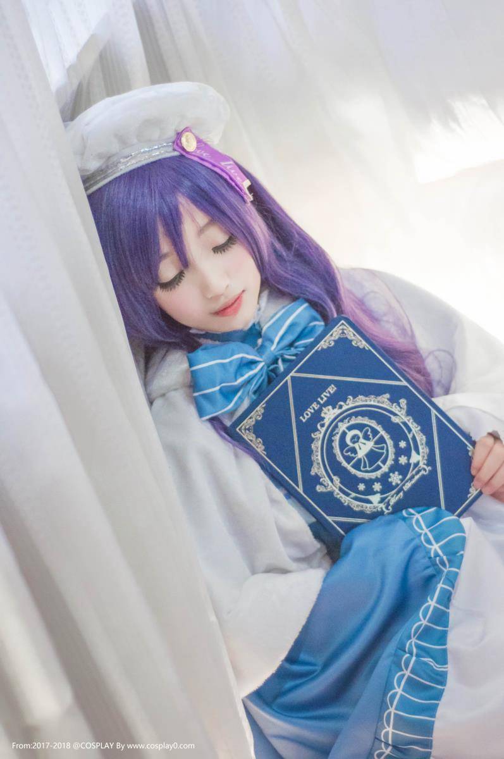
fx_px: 1579
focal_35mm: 75
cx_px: 252
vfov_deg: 27.0
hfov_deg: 18.1
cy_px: 380
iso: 2500
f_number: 1.8
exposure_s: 1/320
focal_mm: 50
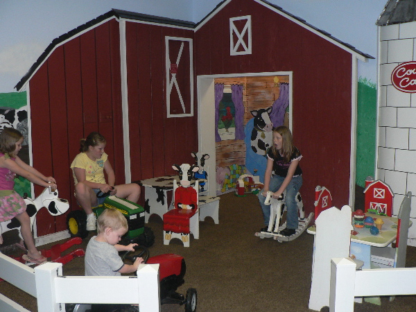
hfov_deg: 51.4
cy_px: 156
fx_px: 433
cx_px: 208
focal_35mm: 36
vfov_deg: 39.7
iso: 200
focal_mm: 6
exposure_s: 1/60
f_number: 2.8
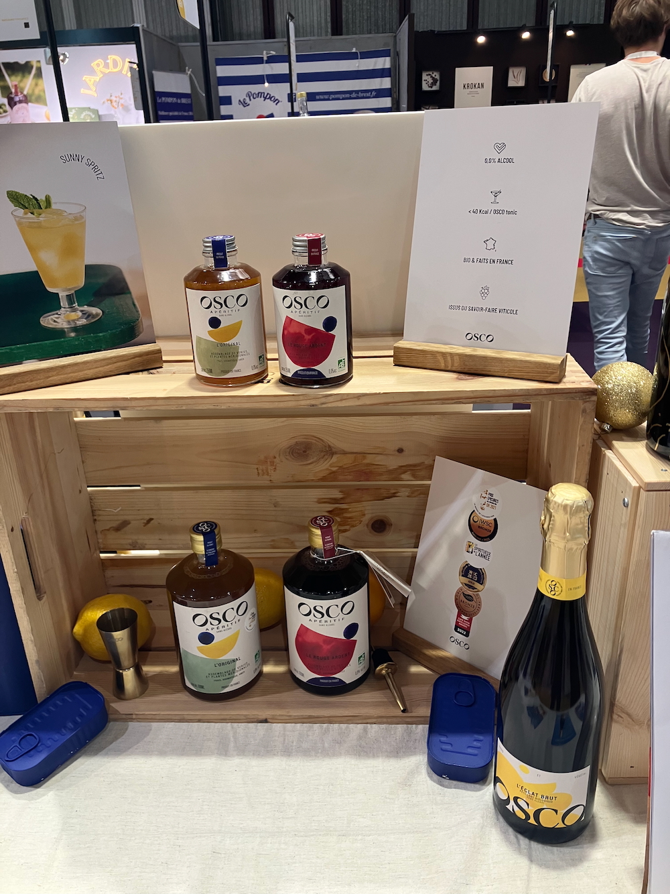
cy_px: 447
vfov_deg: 63.5
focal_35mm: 28
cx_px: 335
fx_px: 723
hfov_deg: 49.7
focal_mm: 3.99
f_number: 1.8
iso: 50
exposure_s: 1/50
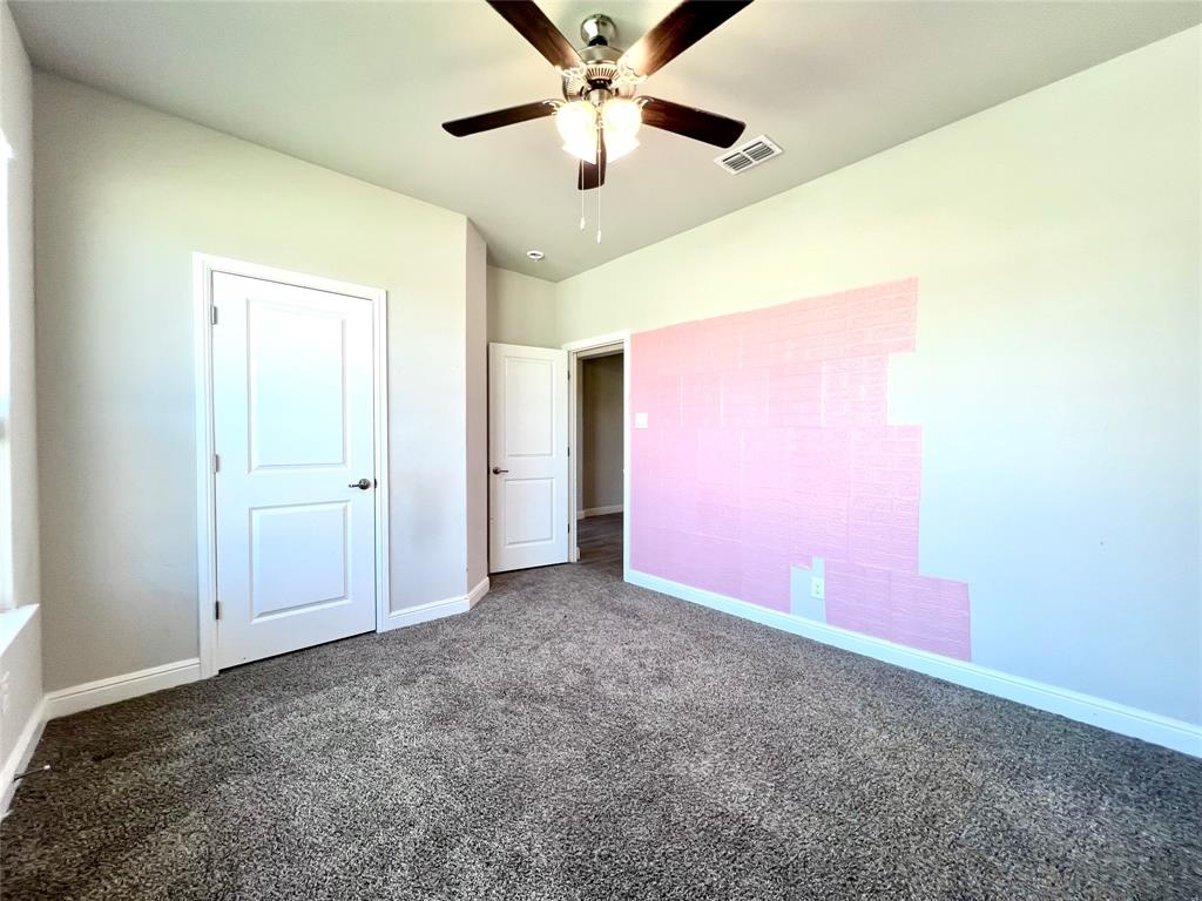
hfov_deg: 106.2
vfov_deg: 89.9
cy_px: 450
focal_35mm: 13
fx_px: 451
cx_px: 601
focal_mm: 1.57
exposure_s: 1/120
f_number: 1.8
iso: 50
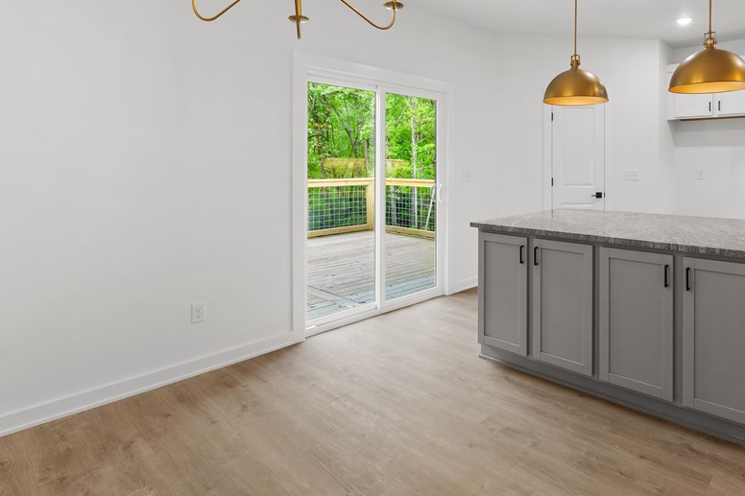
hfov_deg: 78.7
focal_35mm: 21
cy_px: 155
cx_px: 493
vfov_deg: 57.8
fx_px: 434
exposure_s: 1/25
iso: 320
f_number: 9
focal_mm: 10
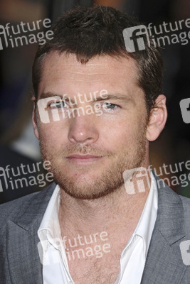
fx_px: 2195
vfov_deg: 7.4
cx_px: 95
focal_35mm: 278
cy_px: 142
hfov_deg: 5.0
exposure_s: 1/160
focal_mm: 185
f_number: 5.6
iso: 200
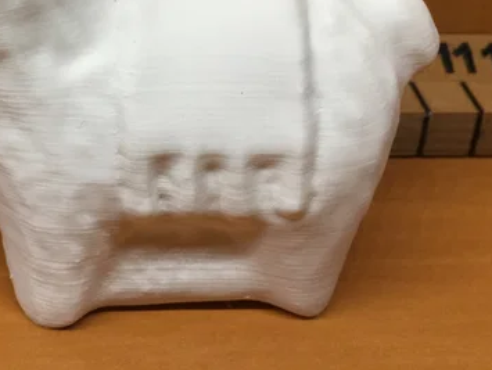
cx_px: 87
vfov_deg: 20.8
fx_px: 967
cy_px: -12
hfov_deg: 27.9
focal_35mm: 68
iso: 50
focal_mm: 4.15
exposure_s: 1/30
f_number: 2.2
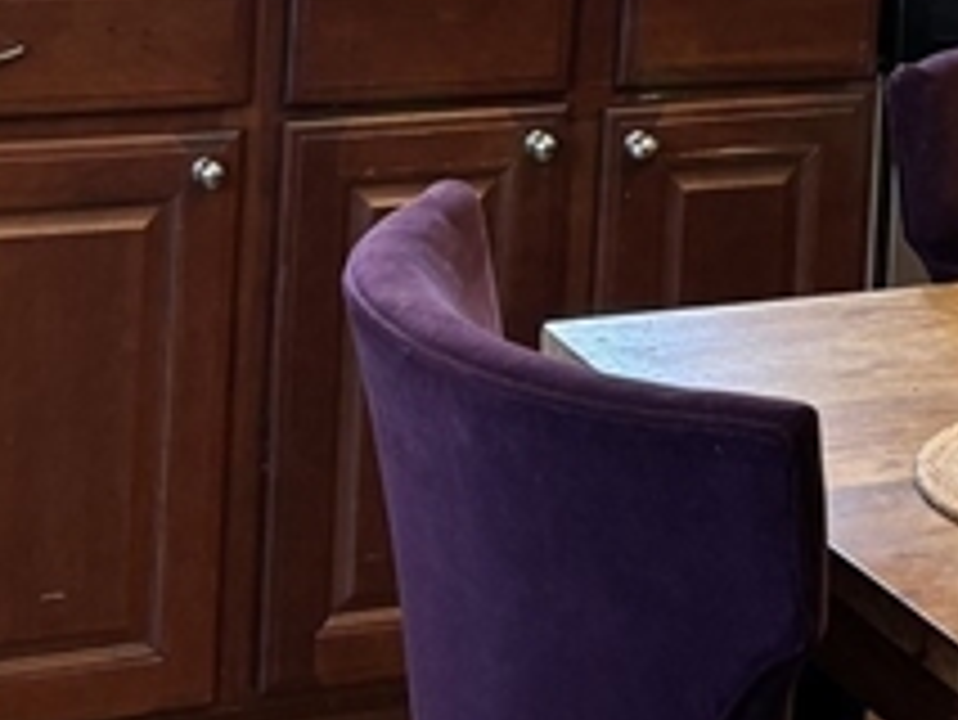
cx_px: 1201
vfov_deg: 11.1
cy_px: -540
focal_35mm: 125
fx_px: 3461
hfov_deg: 15.1
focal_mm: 5.96
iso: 80
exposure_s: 1/60
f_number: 1.6
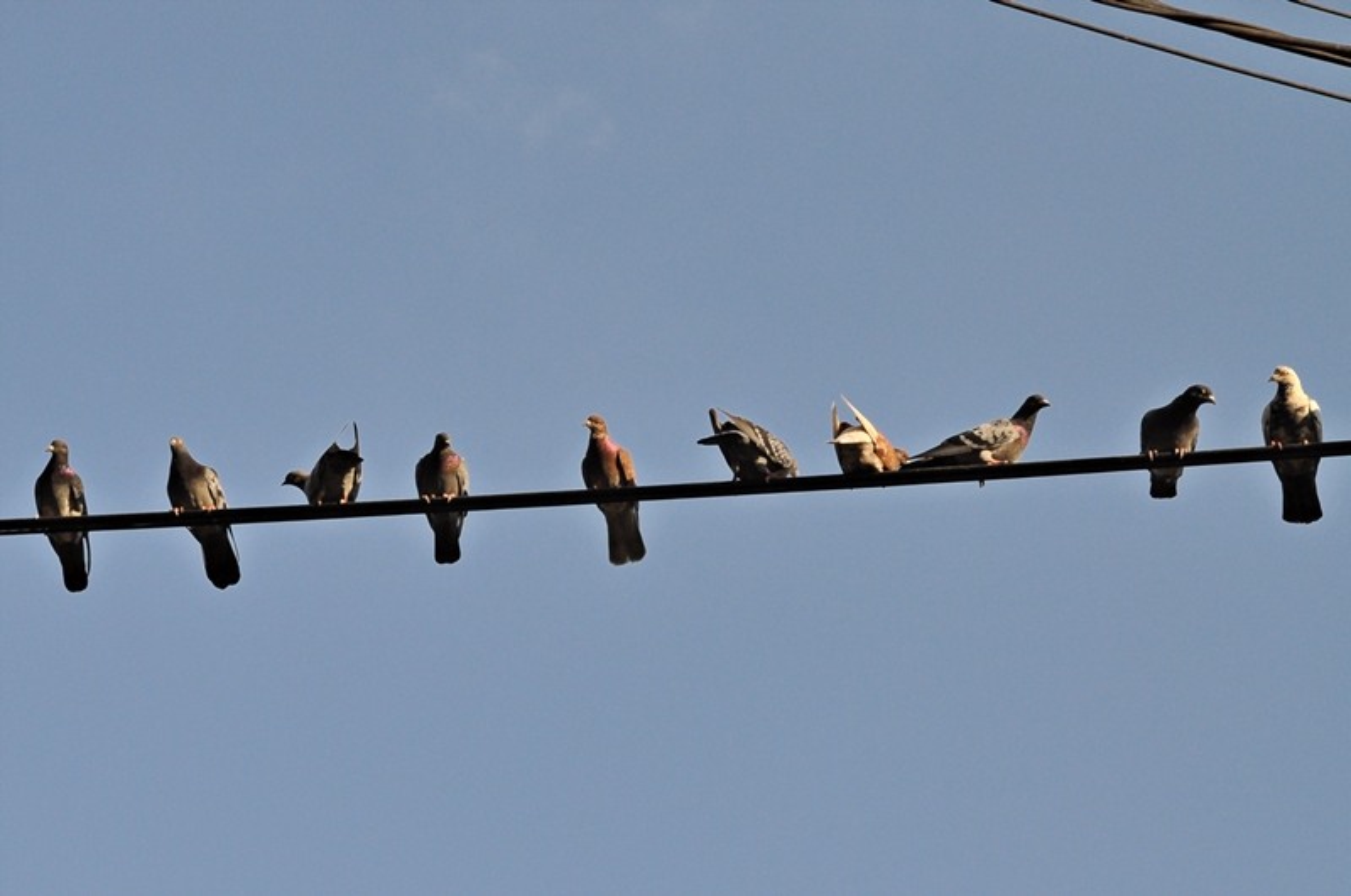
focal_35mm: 78
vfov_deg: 17.4
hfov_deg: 26.0
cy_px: 448
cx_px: 676
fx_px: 2923
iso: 500
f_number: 11
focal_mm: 52
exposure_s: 1/500
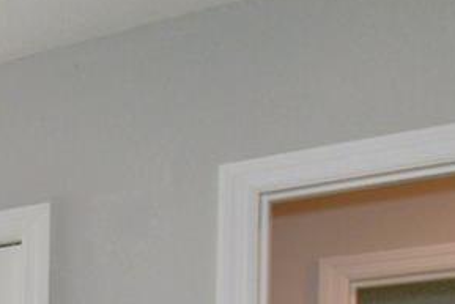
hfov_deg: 16.0
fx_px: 1050
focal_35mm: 83
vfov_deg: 14.4
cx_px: -557
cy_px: 551
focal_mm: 10
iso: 140
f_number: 4.5
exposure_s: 1/60
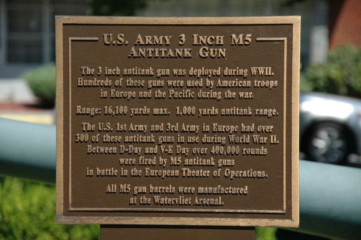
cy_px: 120
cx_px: 180
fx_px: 1353
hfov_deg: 15.2
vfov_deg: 10.1
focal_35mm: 135
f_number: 6.3
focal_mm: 90
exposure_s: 1/640
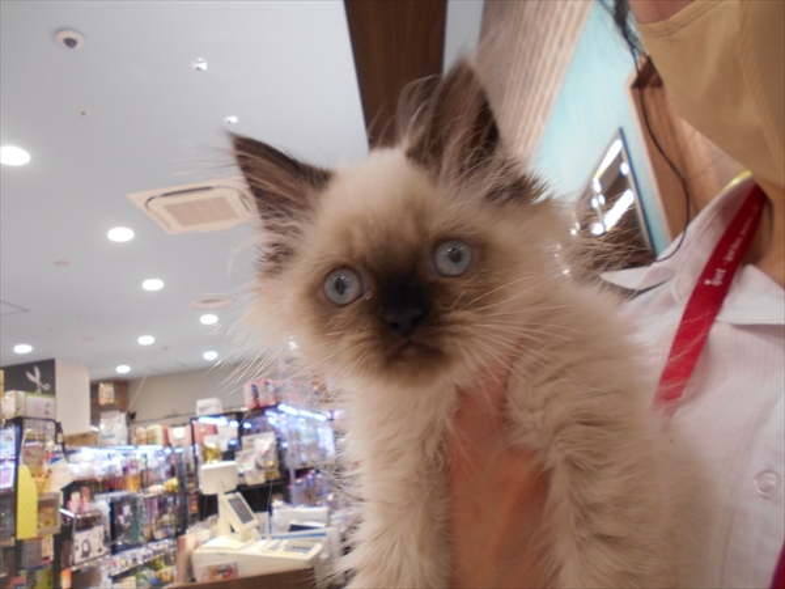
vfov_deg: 53.1
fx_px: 590
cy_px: 294
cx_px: 392
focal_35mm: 26
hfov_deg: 67.3
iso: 200
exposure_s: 1/30
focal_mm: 4.6
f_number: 3.2
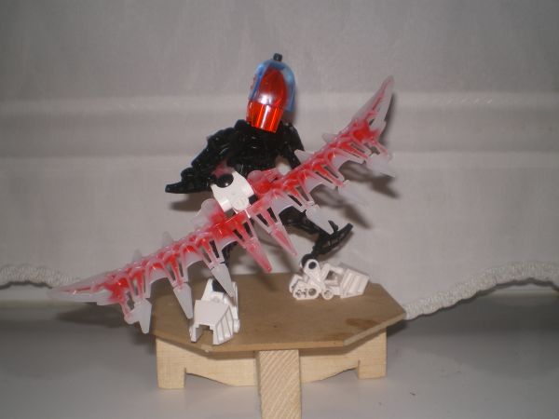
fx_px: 614
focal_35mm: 38
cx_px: 280
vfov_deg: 37.7
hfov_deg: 49.0
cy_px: 210
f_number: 4.6
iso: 64
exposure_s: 1/30
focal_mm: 6.3
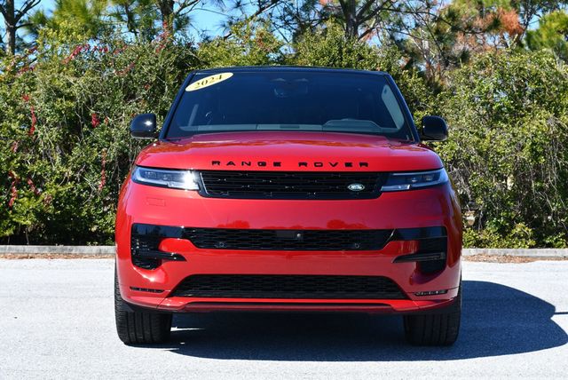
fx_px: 1200
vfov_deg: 18.0
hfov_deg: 26.6
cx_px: 284
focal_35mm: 76
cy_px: 190
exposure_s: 1/250
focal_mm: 38
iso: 180
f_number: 8
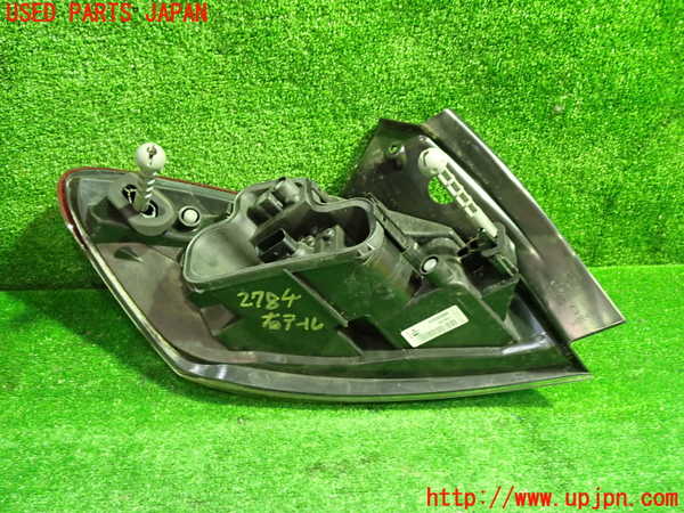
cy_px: 256
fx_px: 593
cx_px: 342
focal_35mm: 30
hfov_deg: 60.0
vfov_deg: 46.8
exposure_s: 1/30
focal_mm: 5.4
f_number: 2.3
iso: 800
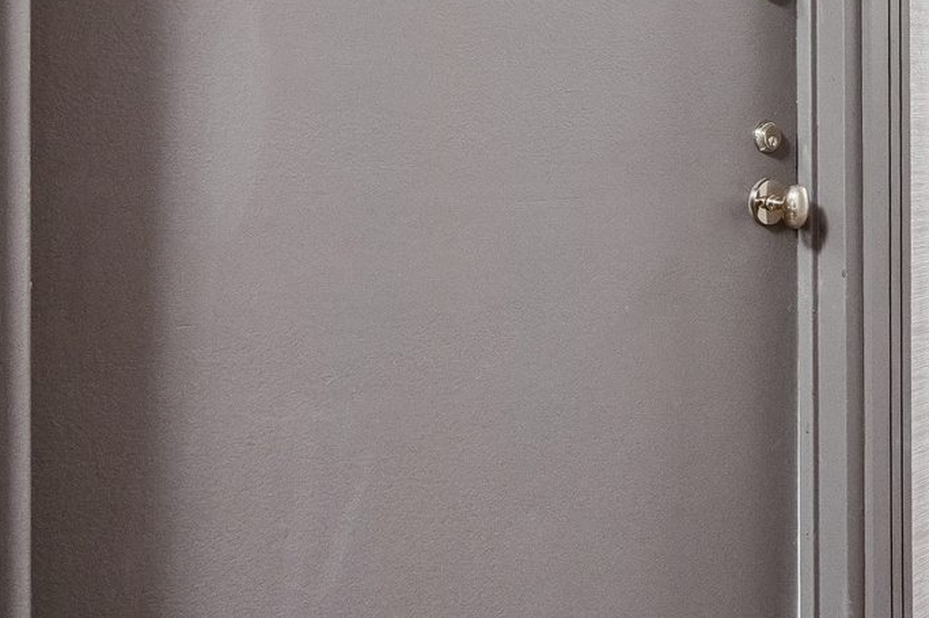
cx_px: 1115
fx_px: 1109
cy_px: 111
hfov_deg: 35.6
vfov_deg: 30.3
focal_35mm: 43
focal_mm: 14
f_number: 11
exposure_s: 1
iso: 250
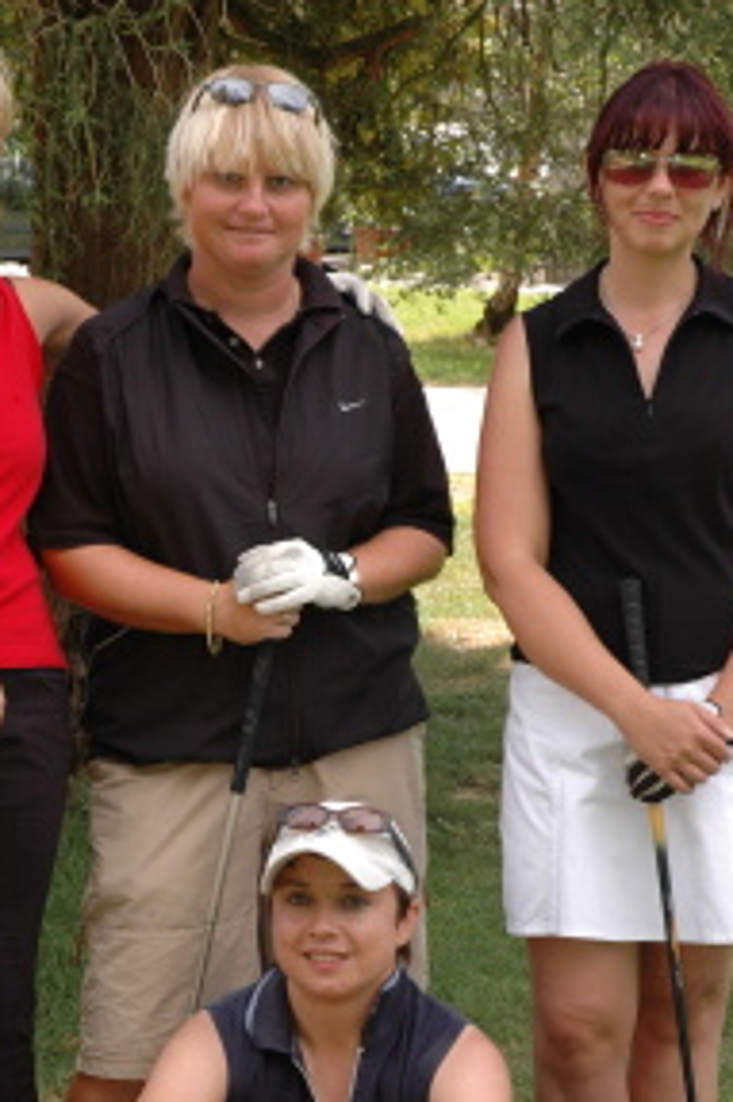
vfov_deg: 17.3
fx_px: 3608
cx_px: 249
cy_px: 785
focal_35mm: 118
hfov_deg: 11.6
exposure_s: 1/250
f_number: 7.1
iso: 400
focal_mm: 50
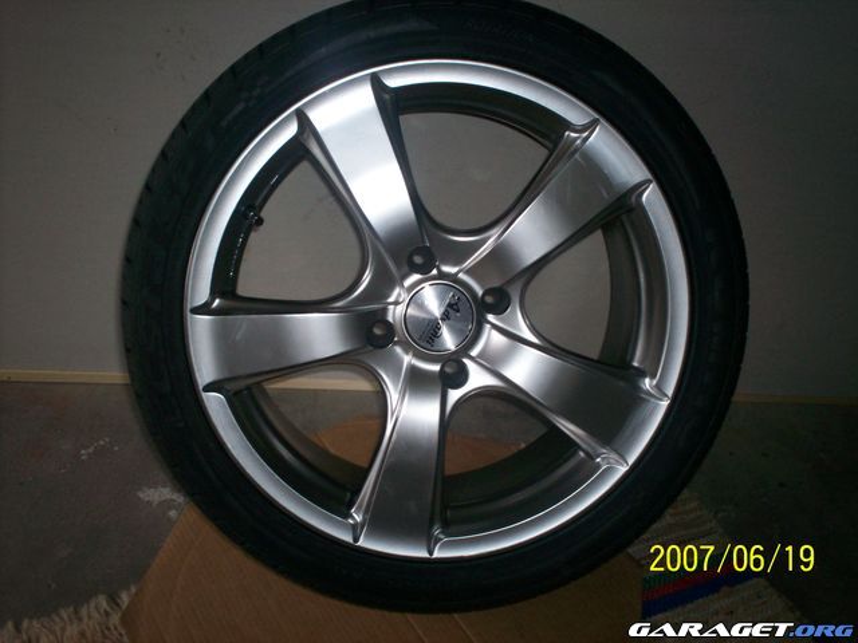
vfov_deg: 39.7
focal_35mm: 36
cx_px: 429
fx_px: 892
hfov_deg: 51.4
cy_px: 322
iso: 140
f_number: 4.5
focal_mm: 6
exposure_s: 1/60
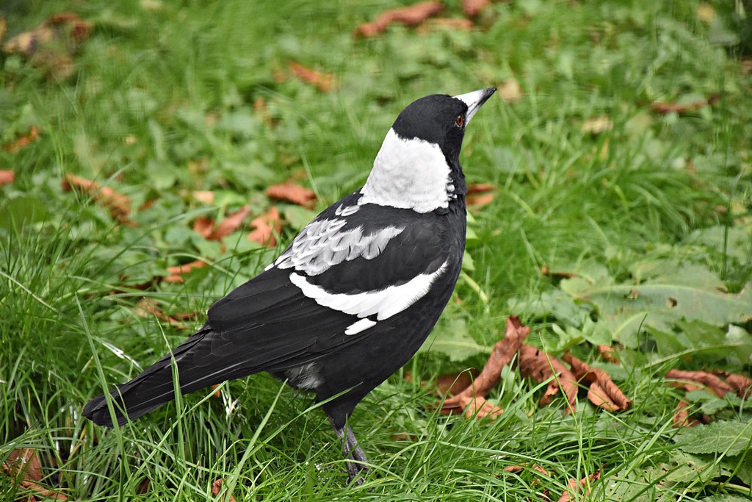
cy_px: 251
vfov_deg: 6.5
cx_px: 376
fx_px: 4387
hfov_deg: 9.8
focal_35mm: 210
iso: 3600
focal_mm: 140
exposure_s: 1/500
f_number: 5.6
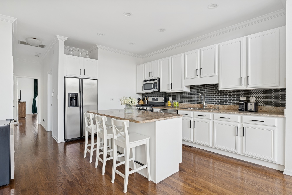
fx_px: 146
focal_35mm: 18
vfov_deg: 67.4
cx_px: 146
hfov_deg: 90.0
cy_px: 98
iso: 320
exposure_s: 1/40
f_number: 8
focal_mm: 18
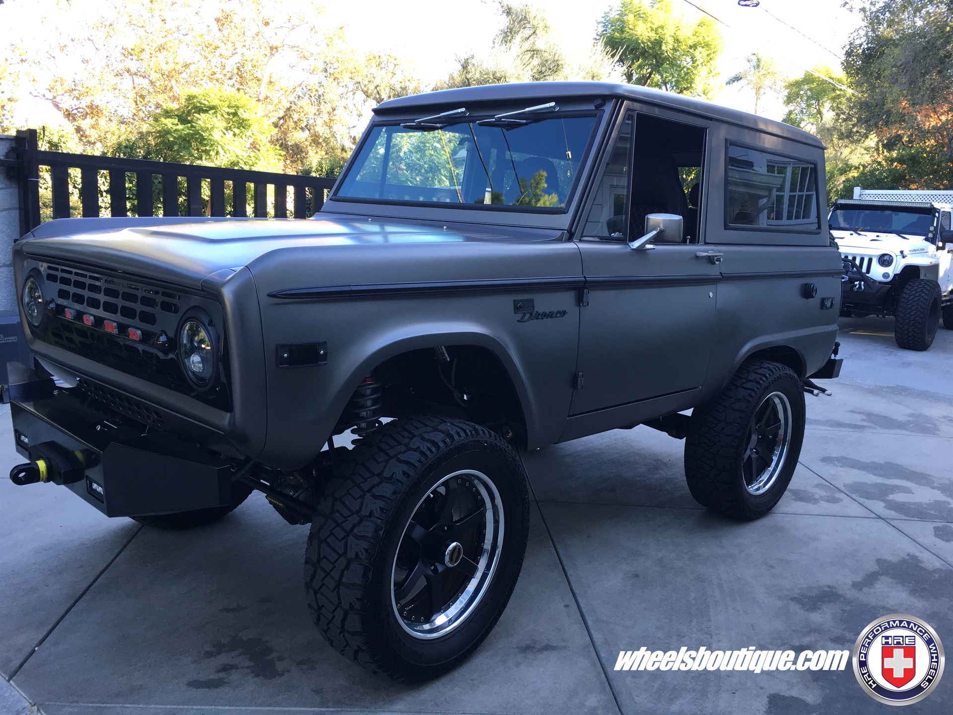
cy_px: 358
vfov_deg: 48.2
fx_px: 798
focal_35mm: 29
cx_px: 476
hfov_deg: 61.7
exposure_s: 1/120
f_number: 2.2
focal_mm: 4.15
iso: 40
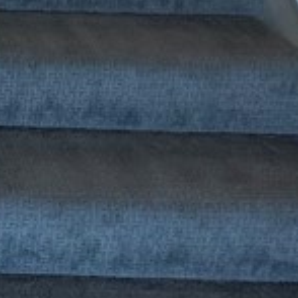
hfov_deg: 17.4
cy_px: -235
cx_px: -191
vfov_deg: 16.8
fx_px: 838
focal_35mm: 86
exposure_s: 1/120
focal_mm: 2.22
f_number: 2.2
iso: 160
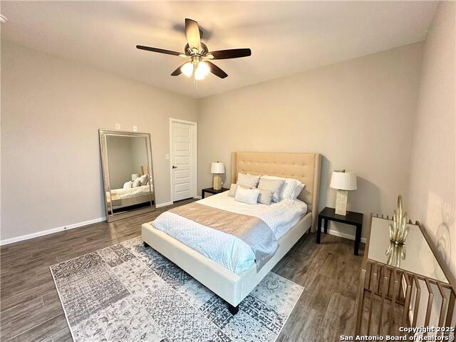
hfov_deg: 102.1
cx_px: 228
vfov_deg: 85.7
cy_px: 171
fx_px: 184
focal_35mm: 14
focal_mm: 2.22
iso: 320
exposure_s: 1/60
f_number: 2.2
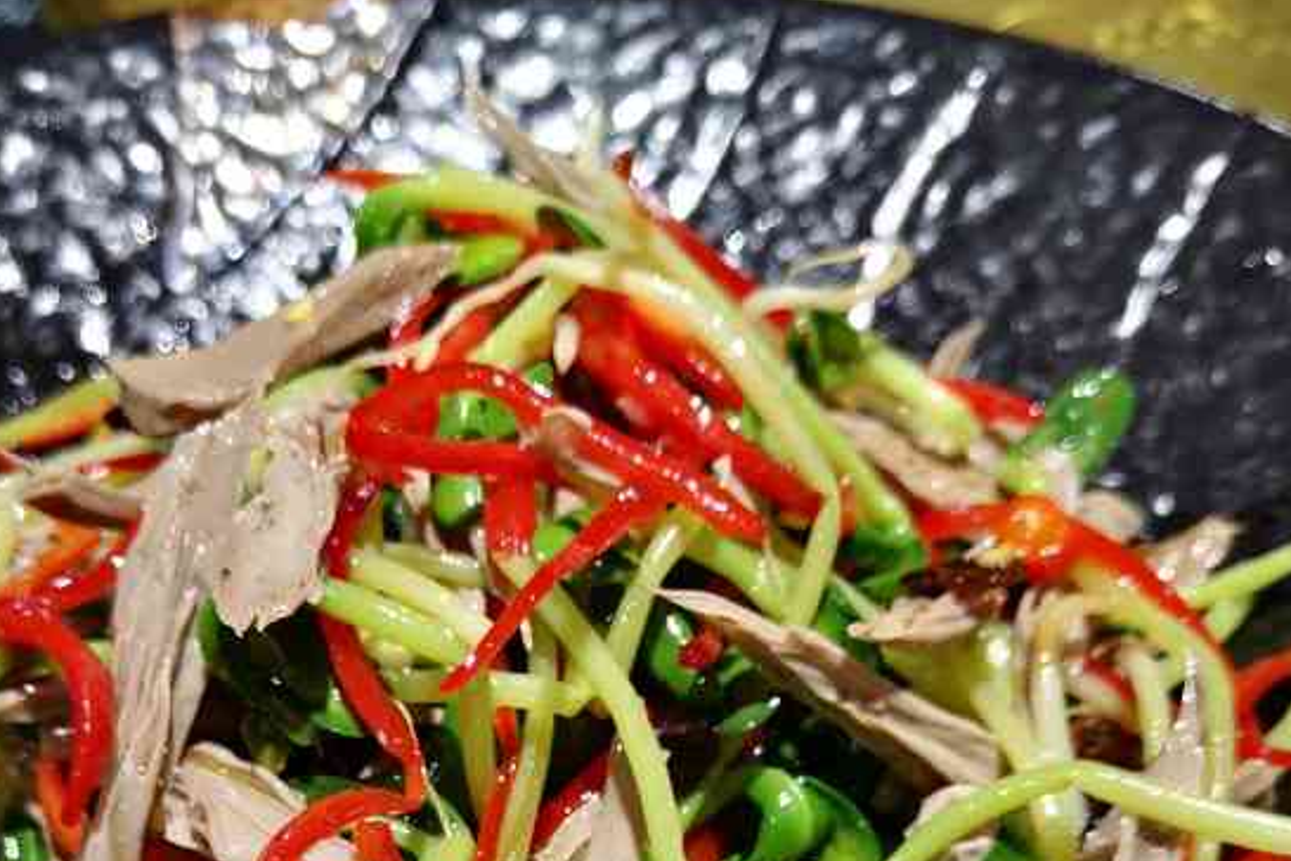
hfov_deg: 40.9
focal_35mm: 48
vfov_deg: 26.1
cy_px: 933
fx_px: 1721
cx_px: 511
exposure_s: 1/100
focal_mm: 4.75
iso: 200
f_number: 1.8
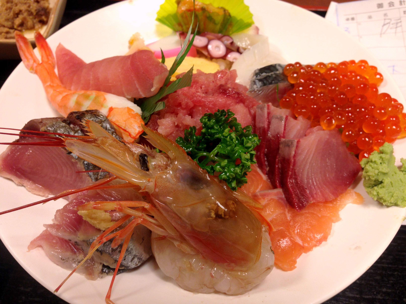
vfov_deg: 42.9
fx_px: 387
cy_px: 152
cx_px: 203
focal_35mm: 33
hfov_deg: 55.4
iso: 50
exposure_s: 1/20
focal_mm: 4.12
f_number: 2.4
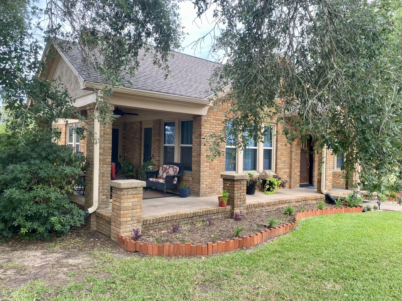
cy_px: 154
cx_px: 205
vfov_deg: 51.3
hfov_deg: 65.3
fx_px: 314
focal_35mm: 27
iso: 32
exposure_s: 1/421
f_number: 1.8
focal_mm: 4.25
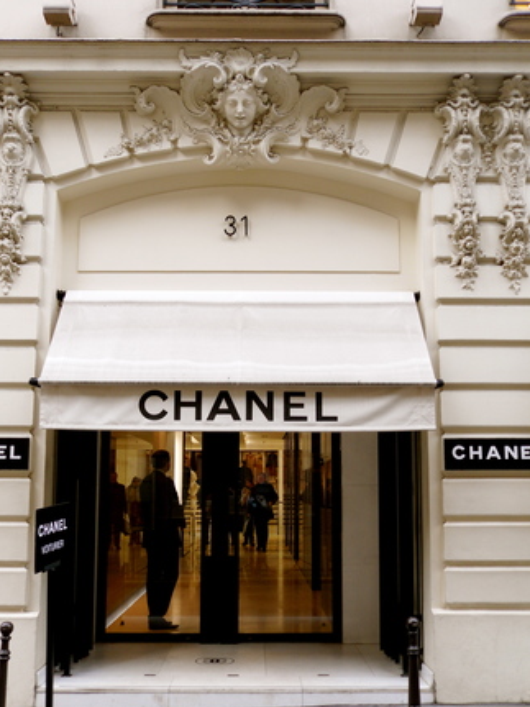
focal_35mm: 39
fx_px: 797
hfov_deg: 36.8
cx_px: 240
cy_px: 390
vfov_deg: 47.8
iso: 100
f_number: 3.5
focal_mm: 6.3
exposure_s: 1/51
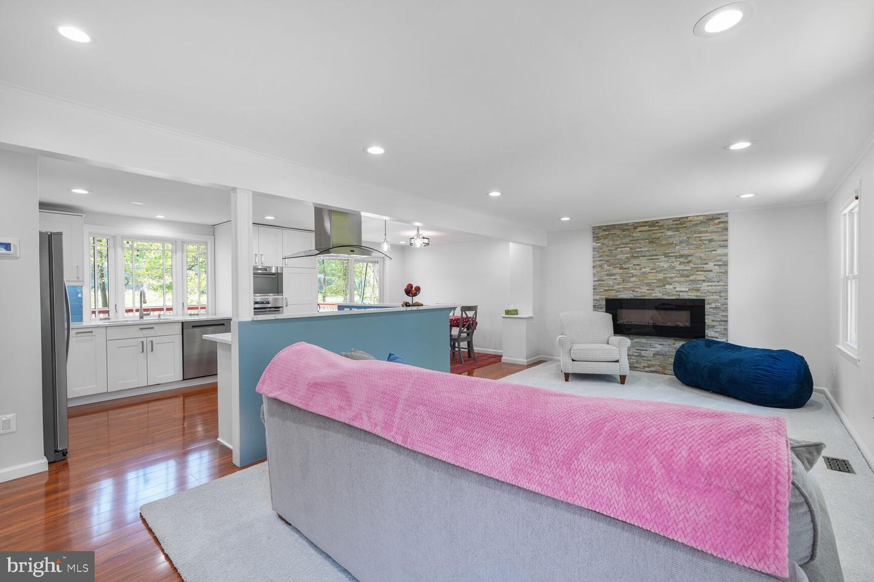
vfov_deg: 73.7
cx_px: 437
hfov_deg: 96.7
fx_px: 388
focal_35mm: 16
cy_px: 291
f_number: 8
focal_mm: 16
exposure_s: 1/20
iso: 200
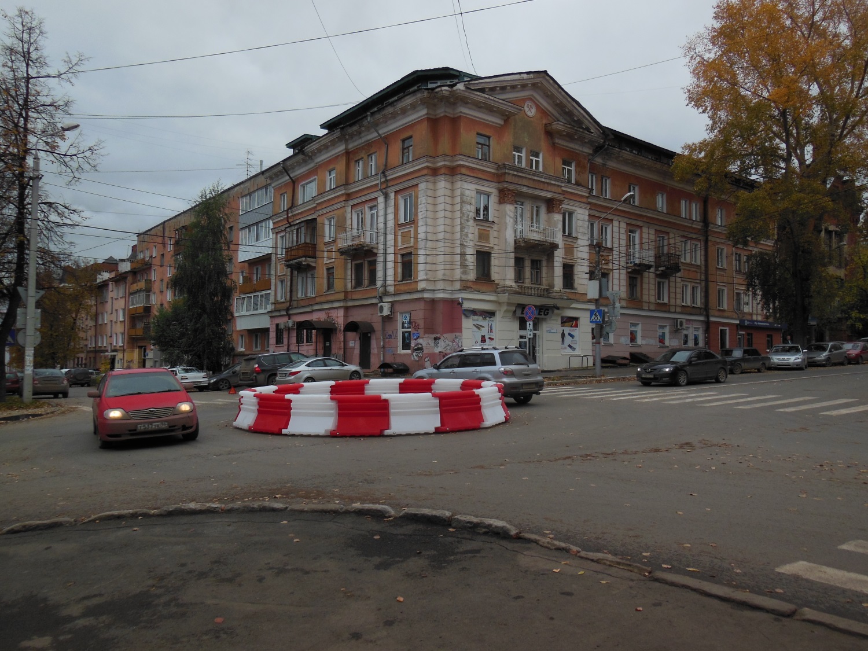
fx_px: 627
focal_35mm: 25
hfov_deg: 69.4
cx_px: 434
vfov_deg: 54.9
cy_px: 326
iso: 125
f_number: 3.5
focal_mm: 4.5
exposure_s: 1/800
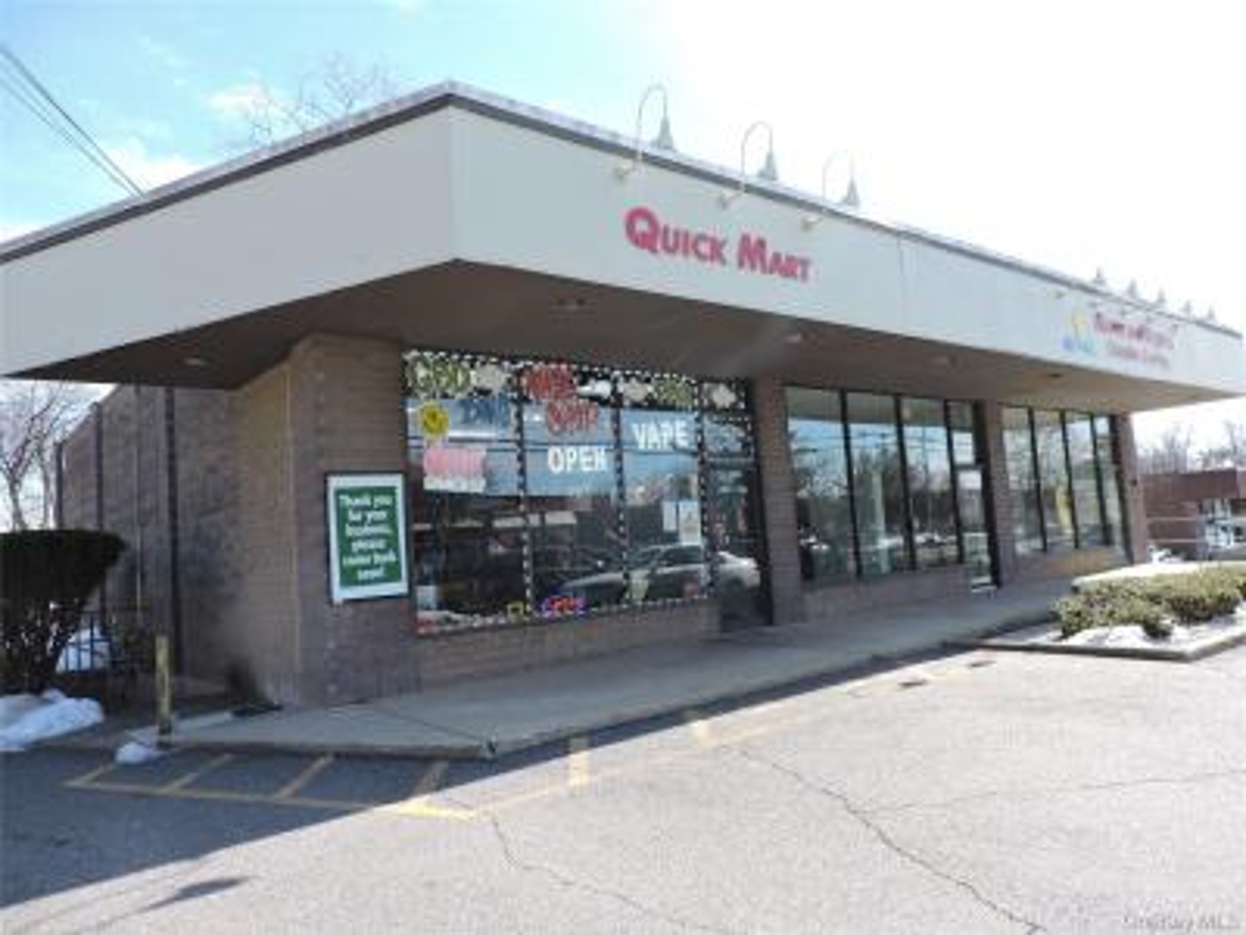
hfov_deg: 71.6
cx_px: 623
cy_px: 468
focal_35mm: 24
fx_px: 864
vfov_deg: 56.8
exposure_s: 1/400
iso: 100
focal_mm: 4.3
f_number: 3
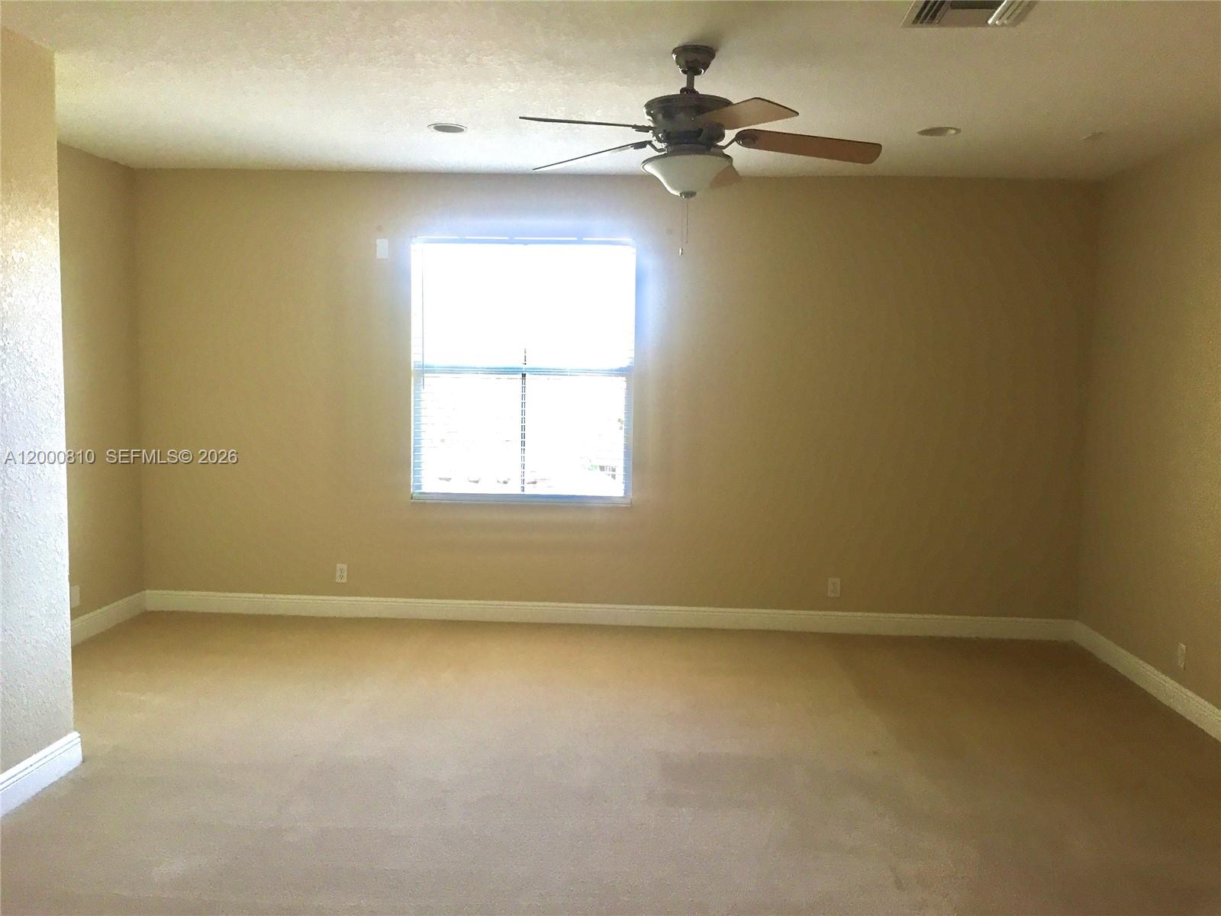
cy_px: 458
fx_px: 1023
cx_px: 610
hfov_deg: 61.7
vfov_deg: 48.2
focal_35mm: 29
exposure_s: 1/30
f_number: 2.2
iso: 40
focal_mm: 4.15
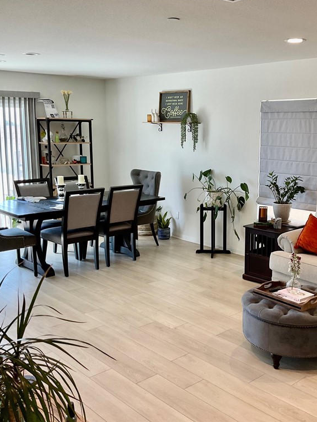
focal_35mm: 39
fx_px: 476
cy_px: 210
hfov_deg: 36.3
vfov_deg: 47.9
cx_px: 220
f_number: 1.8
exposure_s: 1/120
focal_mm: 3
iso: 64
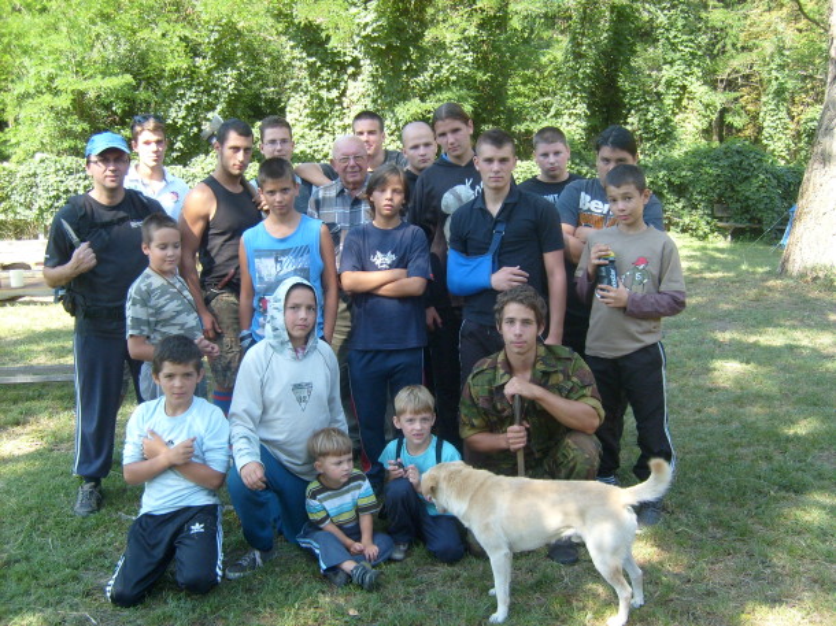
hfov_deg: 52.6
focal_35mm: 35
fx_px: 845
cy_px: 313
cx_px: 418
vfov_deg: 40.7
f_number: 2.8
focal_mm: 5.8
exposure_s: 1/180
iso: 80
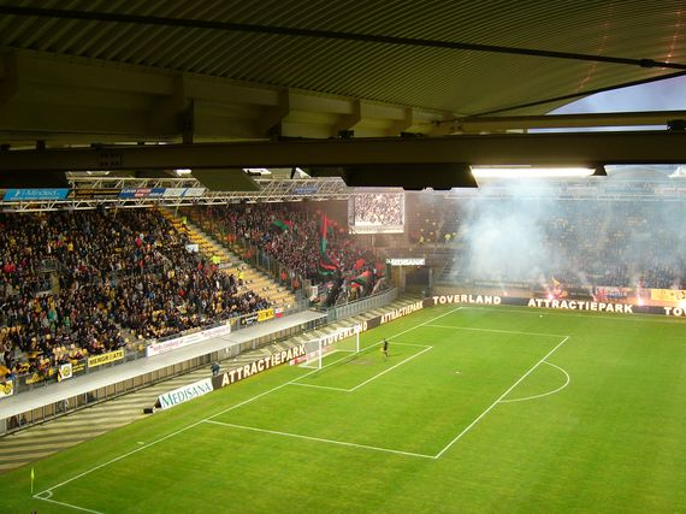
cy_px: 257
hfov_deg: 49.0
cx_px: 343
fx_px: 753
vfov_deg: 37.7
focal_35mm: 38
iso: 100
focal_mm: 6.3
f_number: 2.9
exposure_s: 1/13
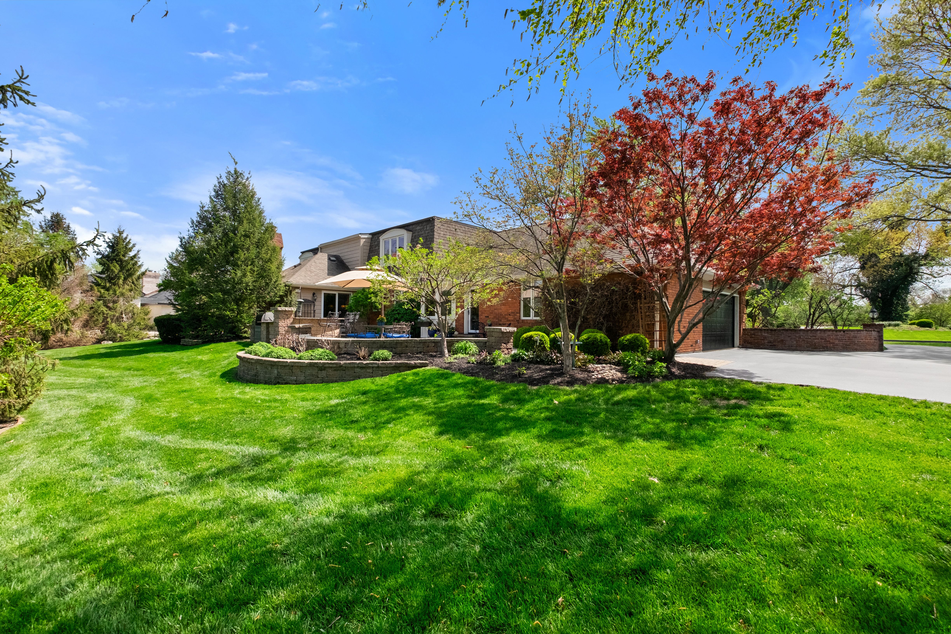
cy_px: 317
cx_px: 476
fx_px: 396
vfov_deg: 77.3
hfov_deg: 100.4
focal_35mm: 15
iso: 800
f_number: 5.6
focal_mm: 10
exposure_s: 1/1600
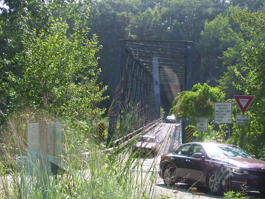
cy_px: 100
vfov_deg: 26.2
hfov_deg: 34.3
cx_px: 132
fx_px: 429
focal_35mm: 56
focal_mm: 9.4
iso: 80
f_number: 3.4
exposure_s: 1/250
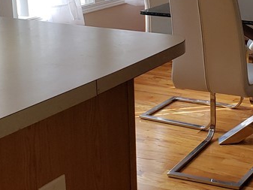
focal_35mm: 79
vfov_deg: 18.3
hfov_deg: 23.2
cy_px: 15
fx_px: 578
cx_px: 281
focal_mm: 4.3
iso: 100
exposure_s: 1/120
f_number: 2.4
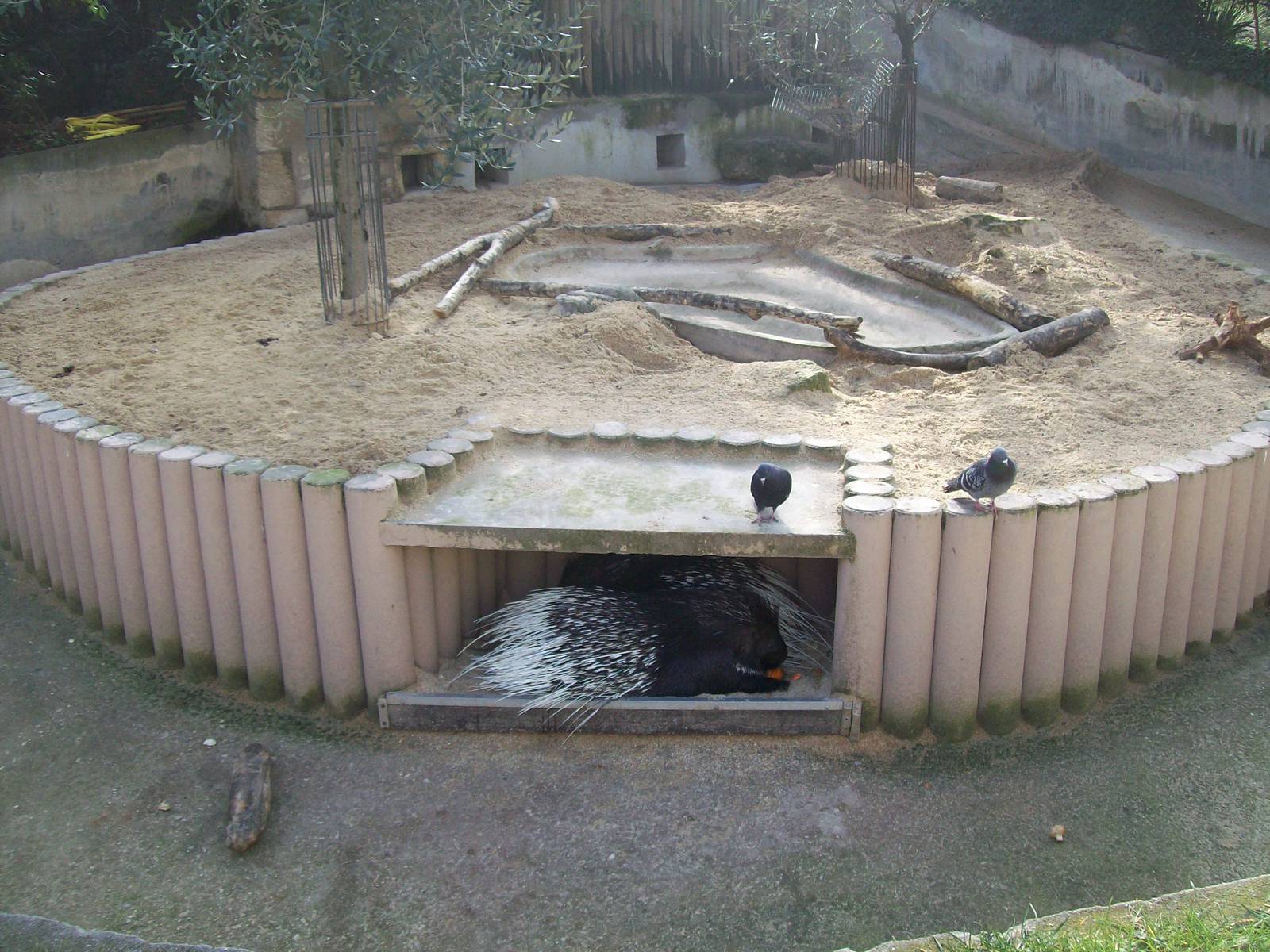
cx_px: 635
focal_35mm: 36
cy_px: 476
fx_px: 1321
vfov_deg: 39.7
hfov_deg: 51.4
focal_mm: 6
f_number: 2.7
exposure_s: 1/225
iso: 80
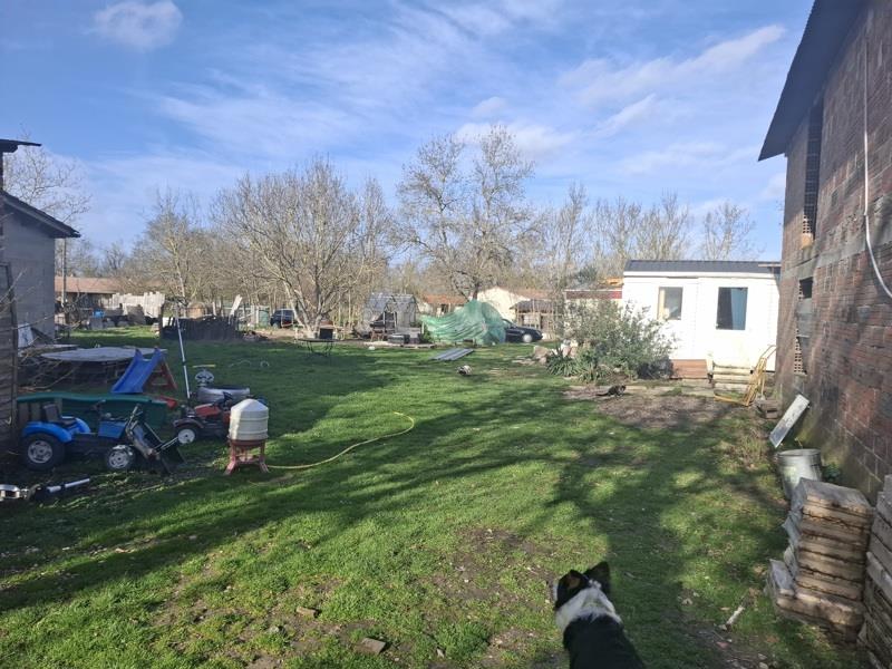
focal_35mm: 23
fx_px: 593
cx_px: 446
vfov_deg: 58.9
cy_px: 334
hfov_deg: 73.9
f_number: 1.8
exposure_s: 1/1513
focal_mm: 5.54
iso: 50
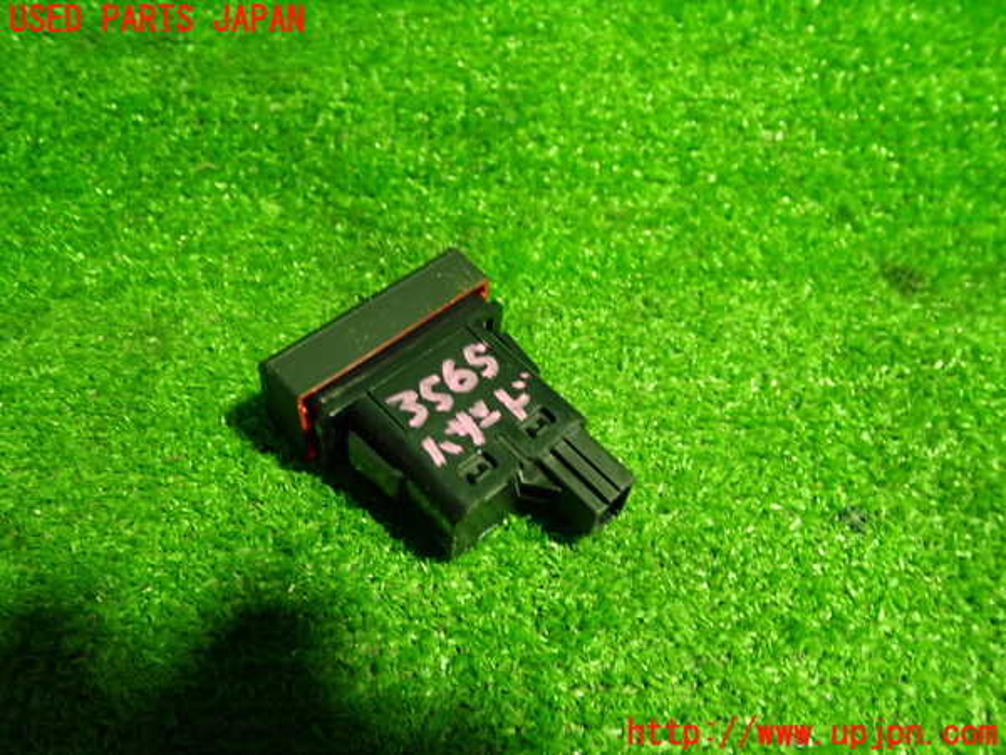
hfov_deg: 60.0
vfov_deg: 46.8
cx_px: 503
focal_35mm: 30
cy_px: 378
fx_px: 872
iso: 400
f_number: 2.3
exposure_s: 1/30
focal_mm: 5.4
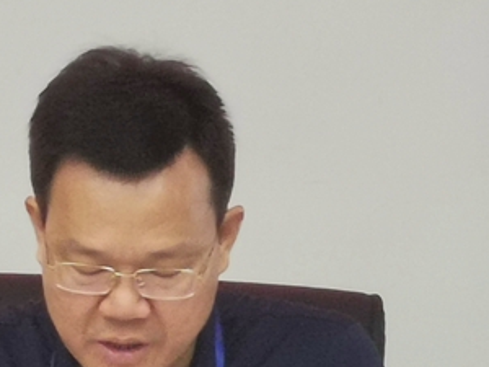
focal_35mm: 491
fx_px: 6936
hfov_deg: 4.0
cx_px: 126
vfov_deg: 3.0
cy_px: 308
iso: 160
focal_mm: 7.48
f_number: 2.4
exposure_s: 1/50
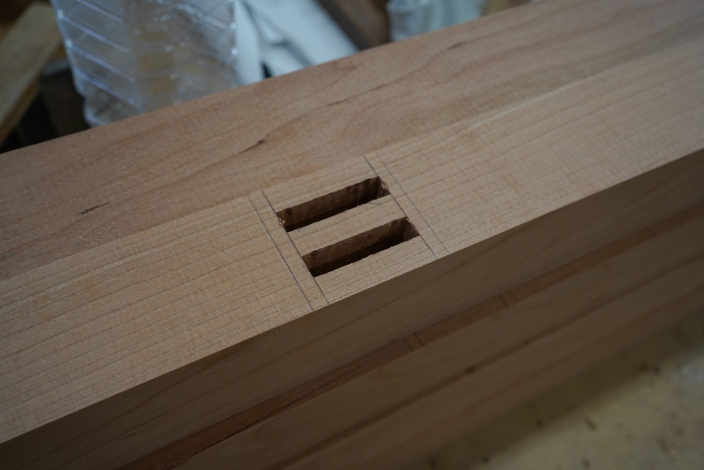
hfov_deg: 54.4
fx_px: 684
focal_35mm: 35
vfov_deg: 37.9
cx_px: 352
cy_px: 235
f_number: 8
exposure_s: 1/40
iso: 640
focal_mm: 35
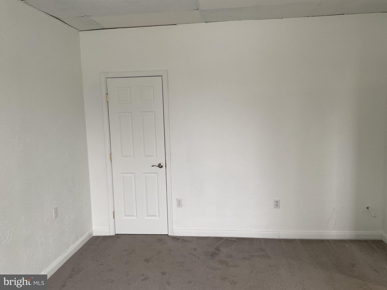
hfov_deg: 61.7
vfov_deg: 48.2
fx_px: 324
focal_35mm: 29
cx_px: 194
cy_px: 145
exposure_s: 1/60
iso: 50
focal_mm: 3
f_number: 1.8
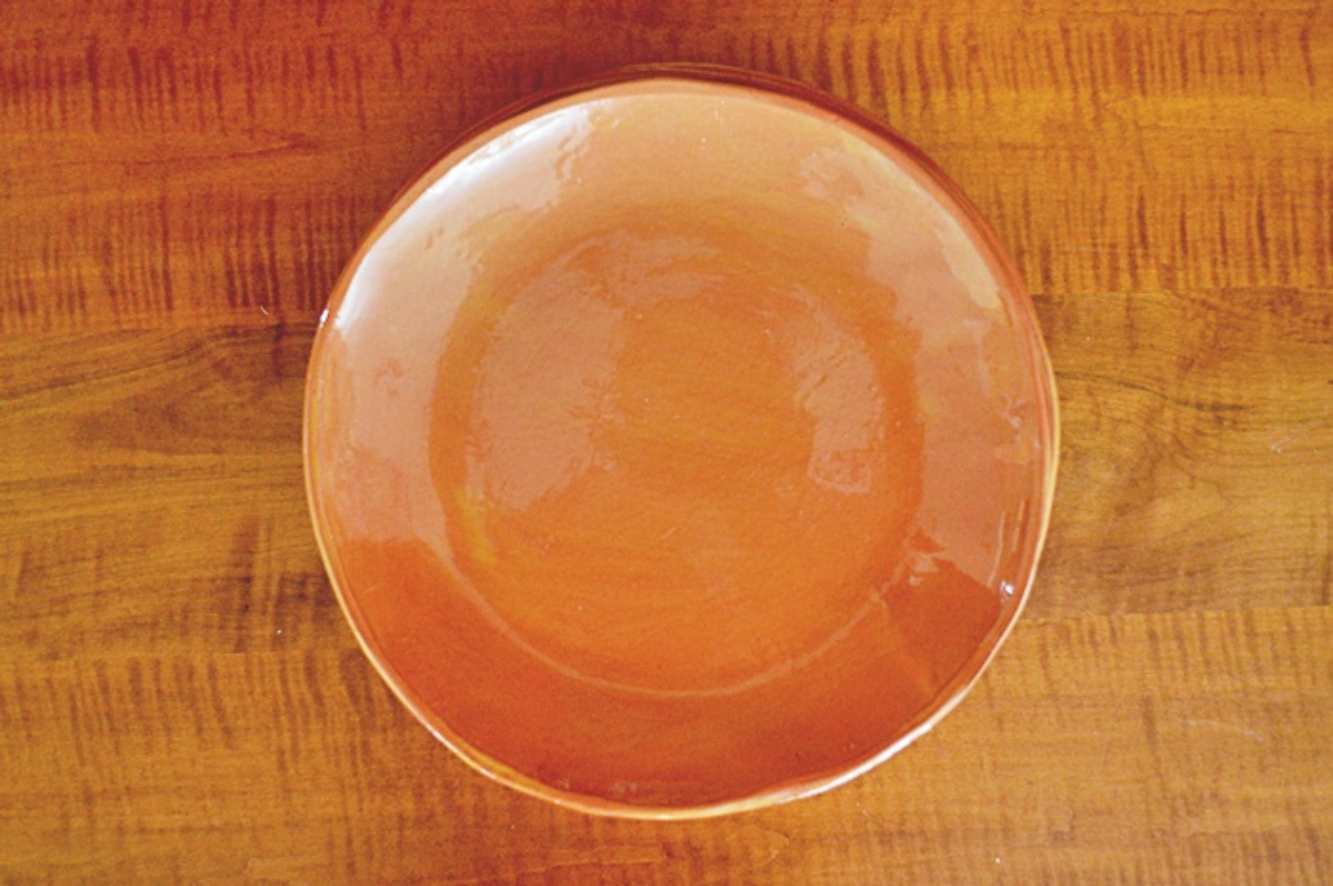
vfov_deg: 36.8
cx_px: 666
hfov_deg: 53.2
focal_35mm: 36
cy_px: 443
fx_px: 1331
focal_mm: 24
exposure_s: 1/15
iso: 2800
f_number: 4
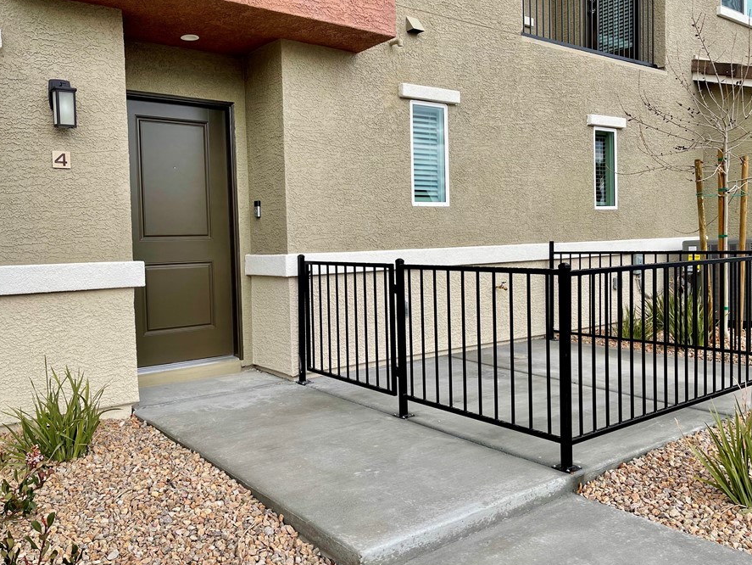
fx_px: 652
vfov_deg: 46.8
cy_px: 262
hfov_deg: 59.9
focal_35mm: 30
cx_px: 356
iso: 32
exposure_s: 1/2433
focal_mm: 5.1
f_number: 1.6
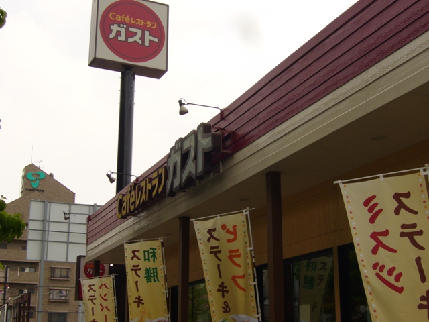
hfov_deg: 34.9
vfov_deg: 26.6
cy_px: 161
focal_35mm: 55
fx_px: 682
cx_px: 214
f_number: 7
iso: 80
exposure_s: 1/250
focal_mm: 9.1
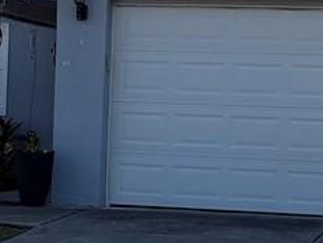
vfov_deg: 9.2
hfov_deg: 12.2
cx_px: 135
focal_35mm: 162
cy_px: 183
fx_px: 1512
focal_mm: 6.76
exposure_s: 1/3584
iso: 80
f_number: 1.78
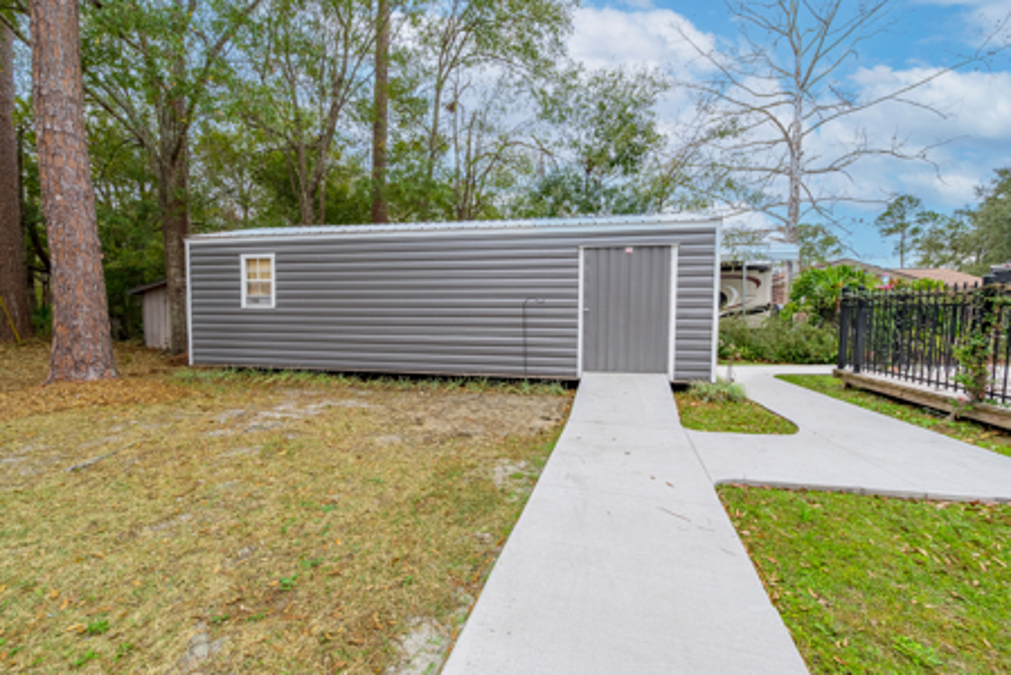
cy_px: 338
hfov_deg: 104.2
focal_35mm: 14
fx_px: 393
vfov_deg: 81.3
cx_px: 506
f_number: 9
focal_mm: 14
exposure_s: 1/1250
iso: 400
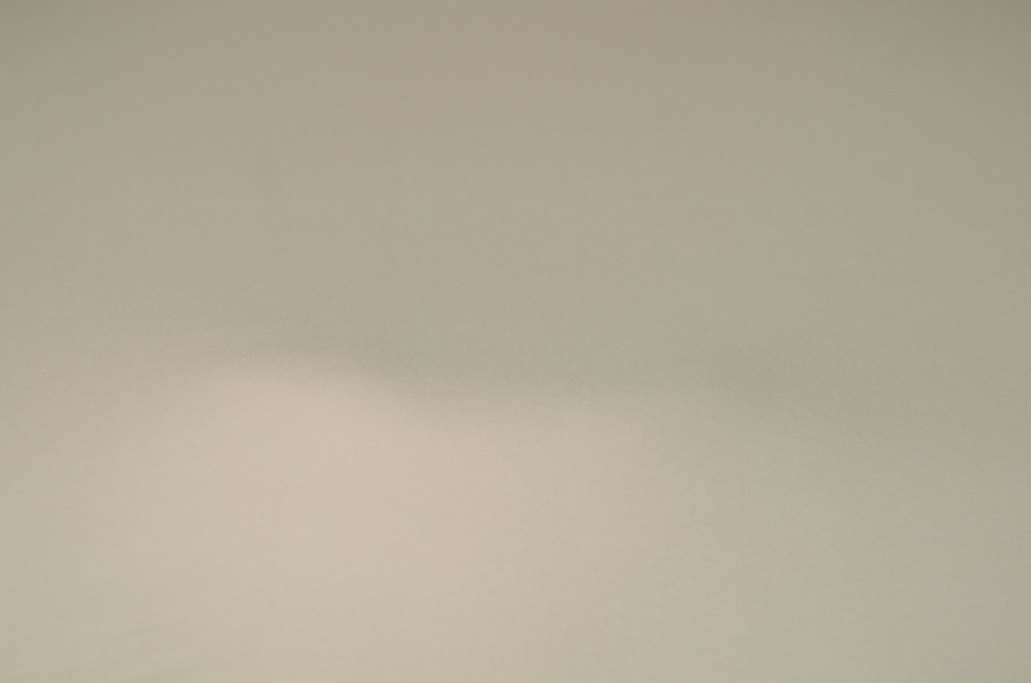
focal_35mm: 66
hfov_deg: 30.6
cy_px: 342
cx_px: 516
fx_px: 1886
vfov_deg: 20.5
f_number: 4
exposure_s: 1/100
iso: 200
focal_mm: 44
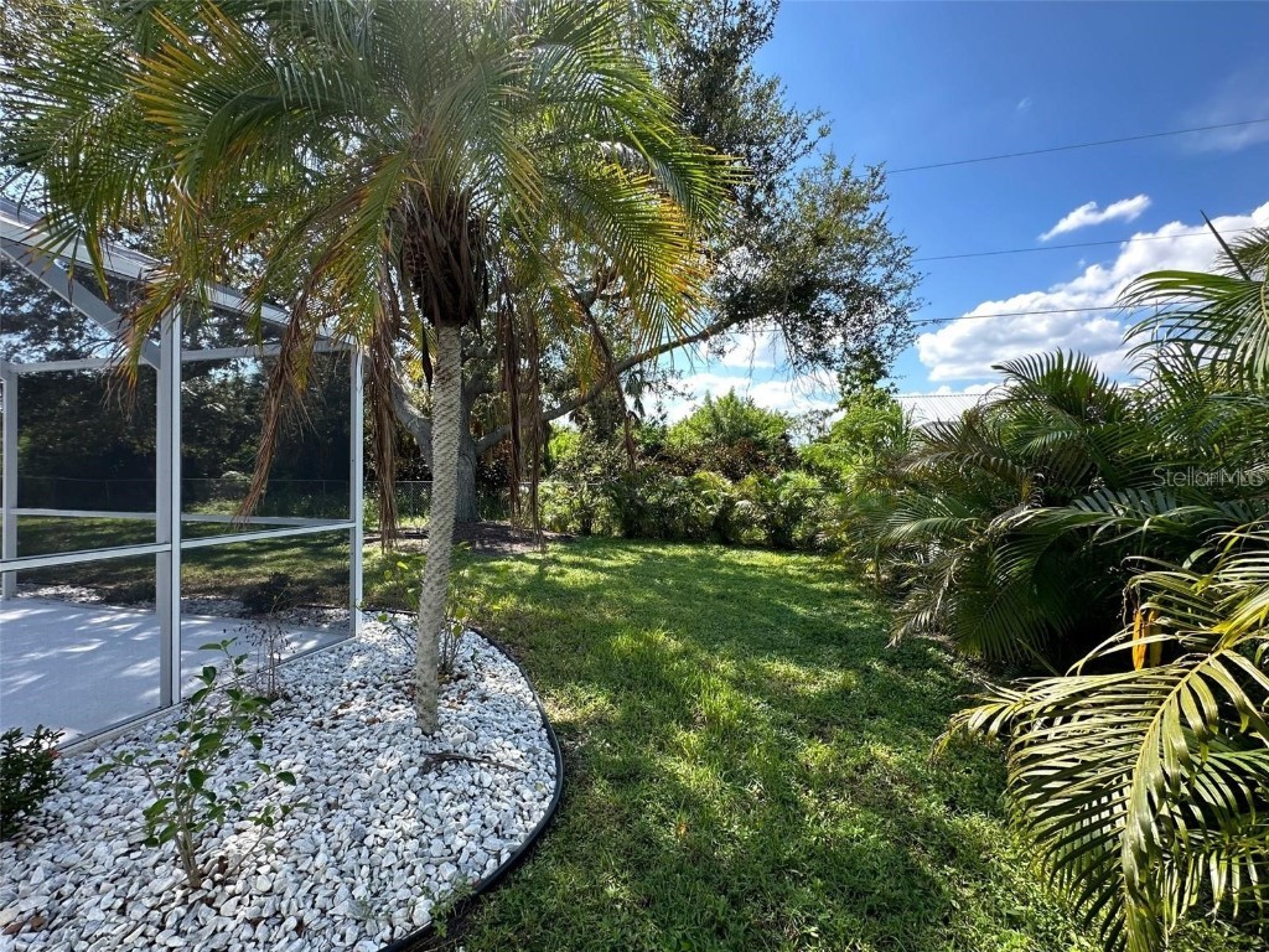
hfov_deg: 102.1
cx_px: 634
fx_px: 513
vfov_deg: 85.7
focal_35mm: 14
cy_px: 476
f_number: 2.2
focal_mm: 2.22
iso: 40
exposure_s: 1/602
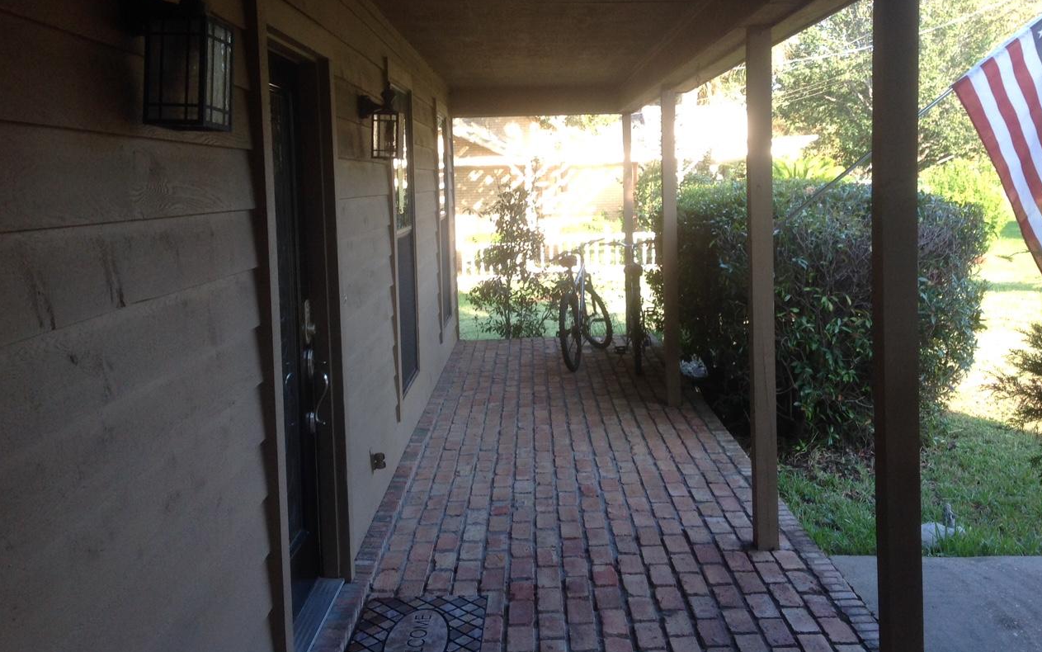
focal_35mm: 38
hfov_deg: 51.5
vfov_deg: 33.5
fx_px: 1079
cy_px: 257
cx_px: 532
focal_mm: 4.28
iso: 64
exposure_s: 1/120
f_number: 2.4
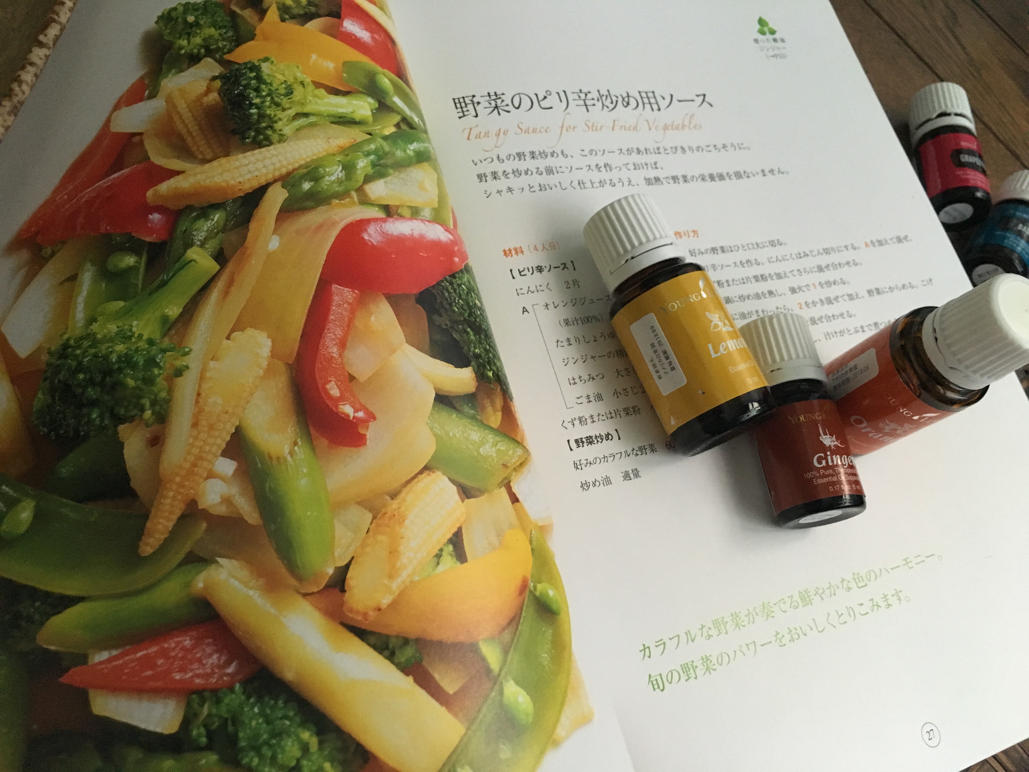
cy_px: 386
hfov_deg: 61.7
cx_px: 514
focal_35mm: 29
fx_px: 862
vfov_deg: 48.2
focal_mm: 4.15
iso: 200
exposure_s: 1/30
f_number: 2.2
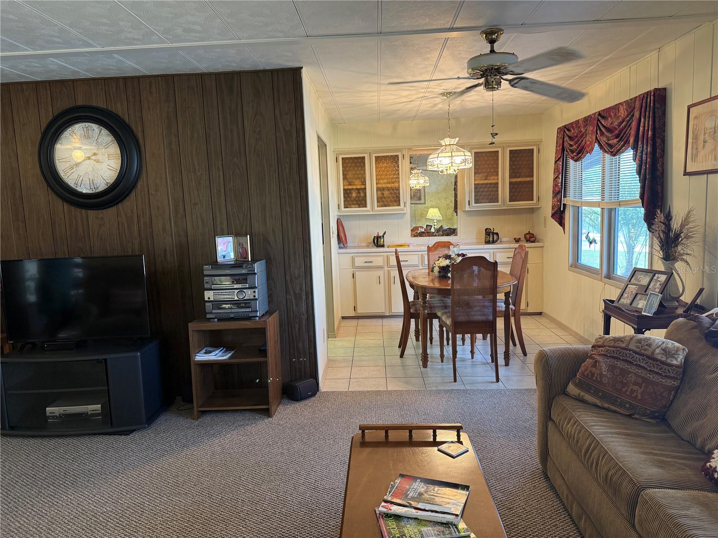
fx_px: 498
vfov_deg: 56.8
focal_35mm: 24
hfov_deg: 71.6
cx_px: 359
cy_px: 269
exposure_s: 1/60
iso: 200
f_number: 1.78
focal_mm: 6.76
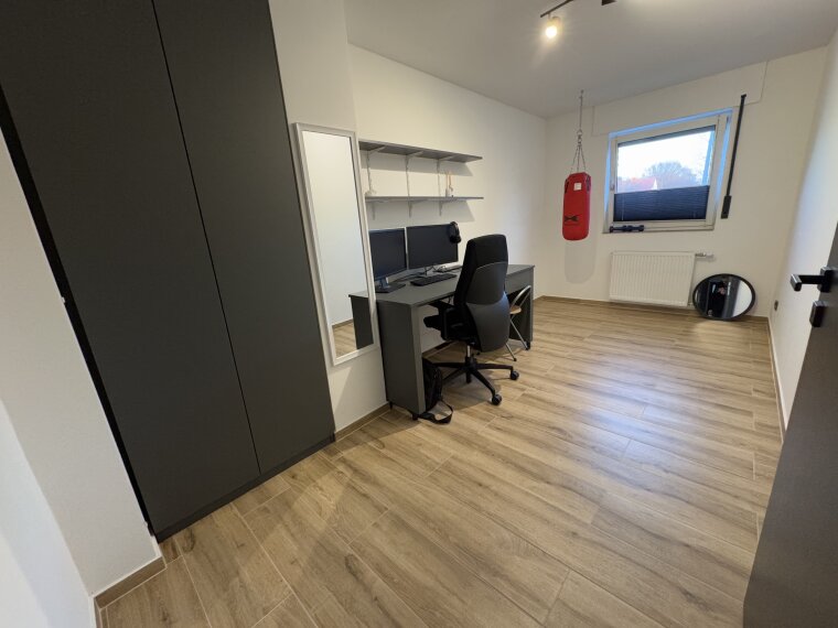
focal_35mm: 14
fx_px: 339
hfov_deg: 102.1
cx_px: 419
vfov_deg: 85.7
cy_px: 314
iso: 640
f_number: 2.2
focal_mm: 2.22
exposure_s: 1/50
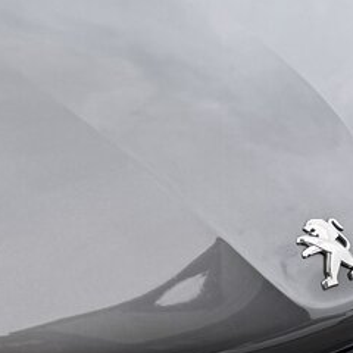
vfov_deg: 15.4
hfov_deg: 15.0
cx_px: -54
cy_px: 244
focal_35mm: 113
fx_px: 1304
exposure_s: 1/864
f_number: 1.78
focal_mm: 6.76
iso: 80
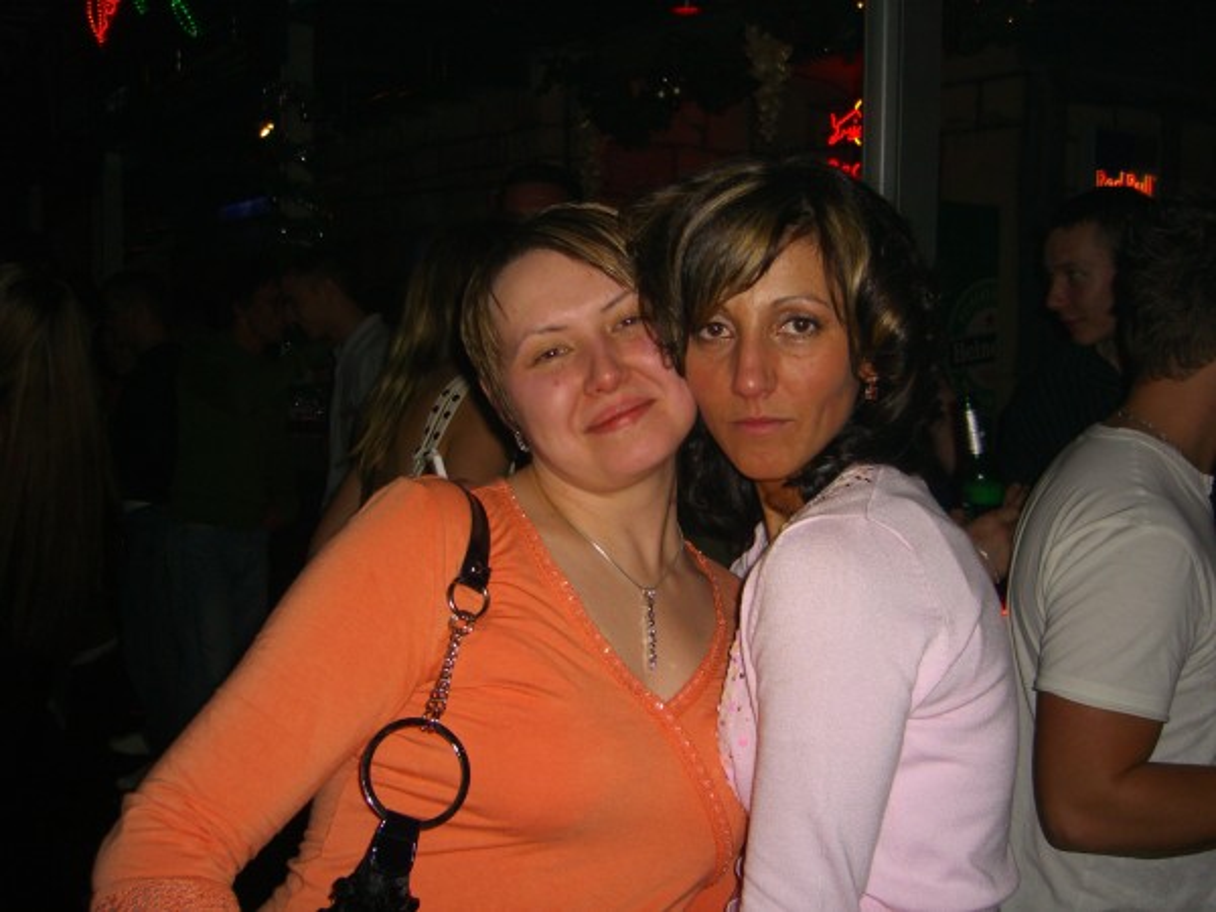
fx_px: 1335
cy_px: 456
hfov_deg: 49.0
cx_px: 608
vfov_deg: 37.7
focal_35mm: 38
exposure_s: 1/60
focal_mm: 7.9
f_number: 2.8
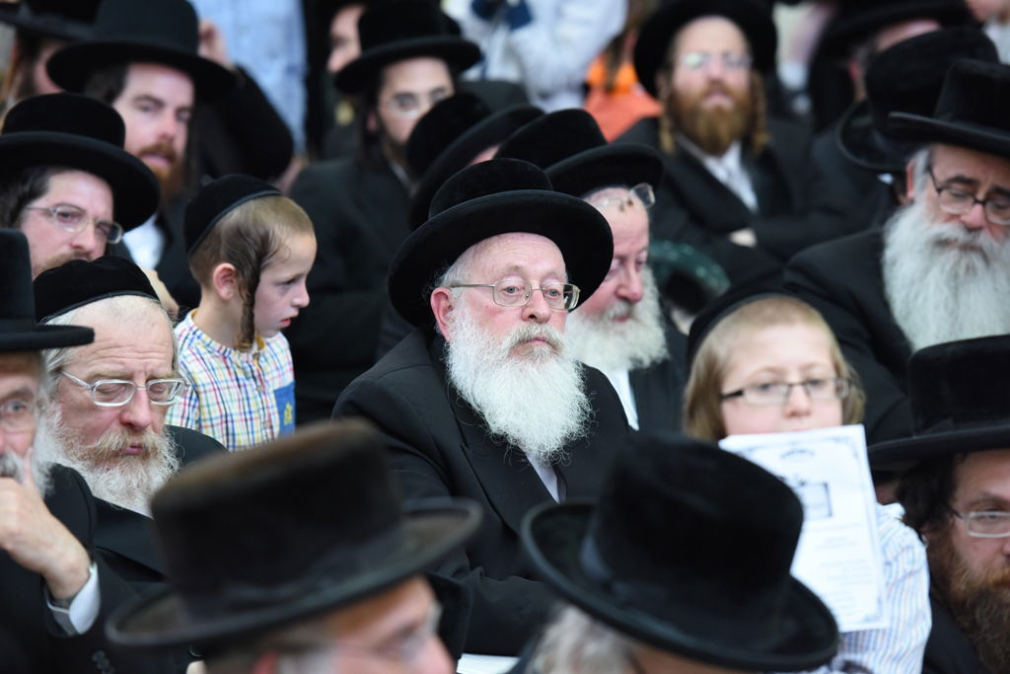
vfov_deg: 8.9
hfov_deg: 13.2
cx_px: 505
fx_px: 4349
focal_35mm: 155
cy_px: 337
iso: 1600
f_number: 4
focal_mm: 155
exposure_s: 1/100
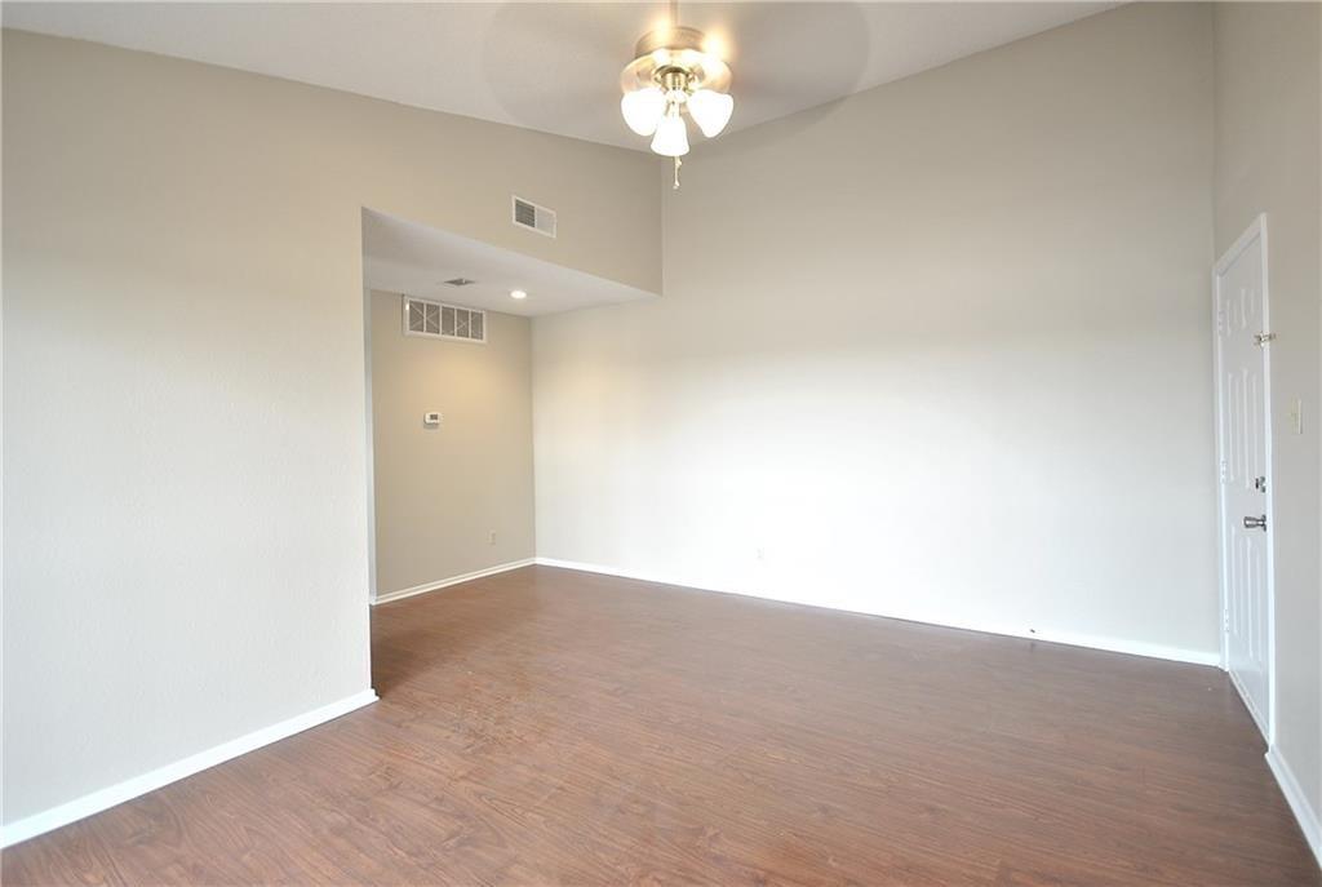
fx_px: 635
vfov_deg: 69.9
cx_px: 661
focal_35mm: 17
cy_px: 444
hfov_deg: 92.3
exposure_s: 1/6
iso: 200
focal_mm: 11.5
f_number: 5
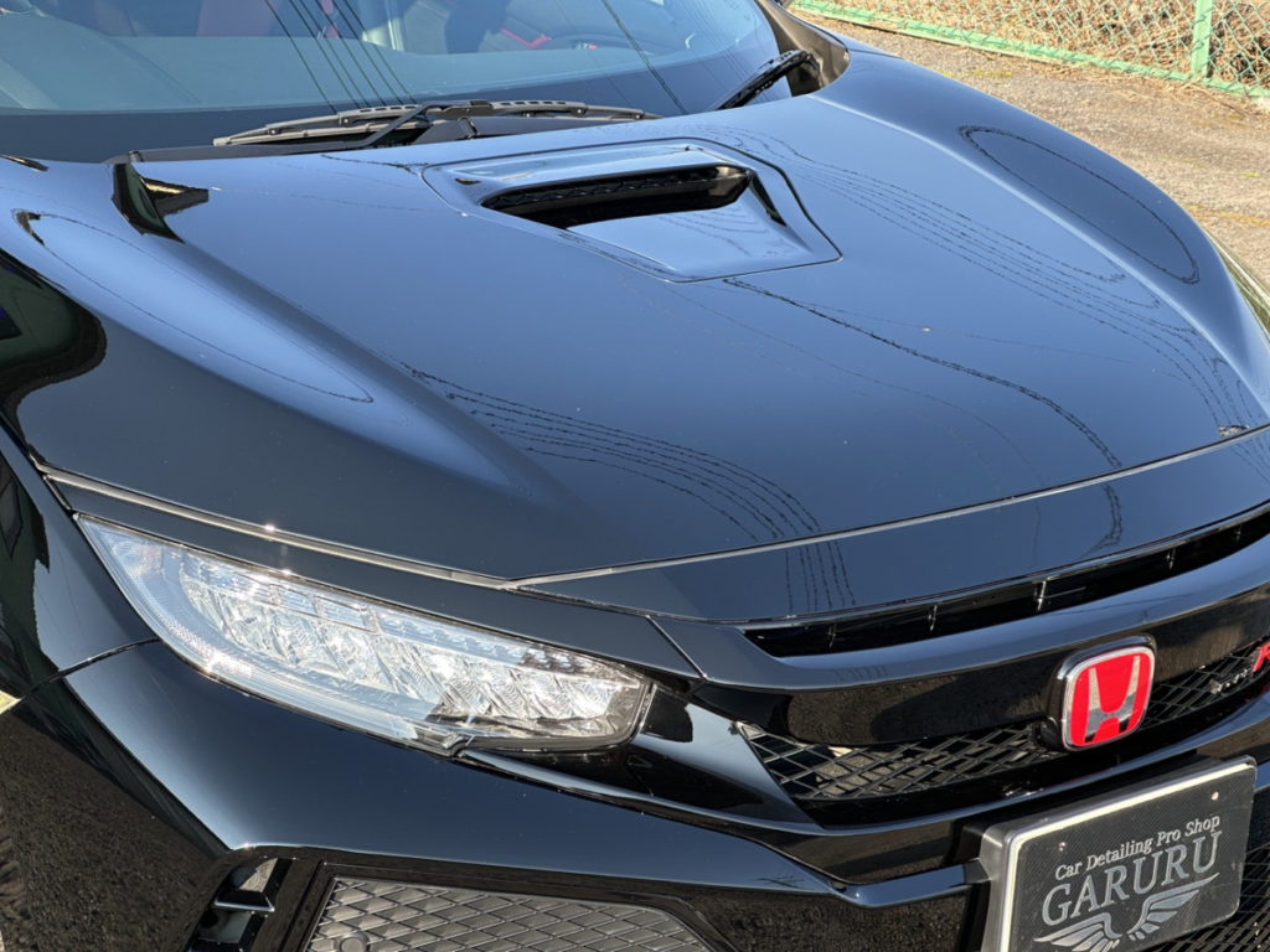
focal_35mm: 77
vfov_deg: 19.1
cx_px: 635
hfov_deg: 25.3
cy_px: 476
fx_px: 2825
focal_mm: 9
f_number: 2.8
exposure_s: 1/125
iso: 32
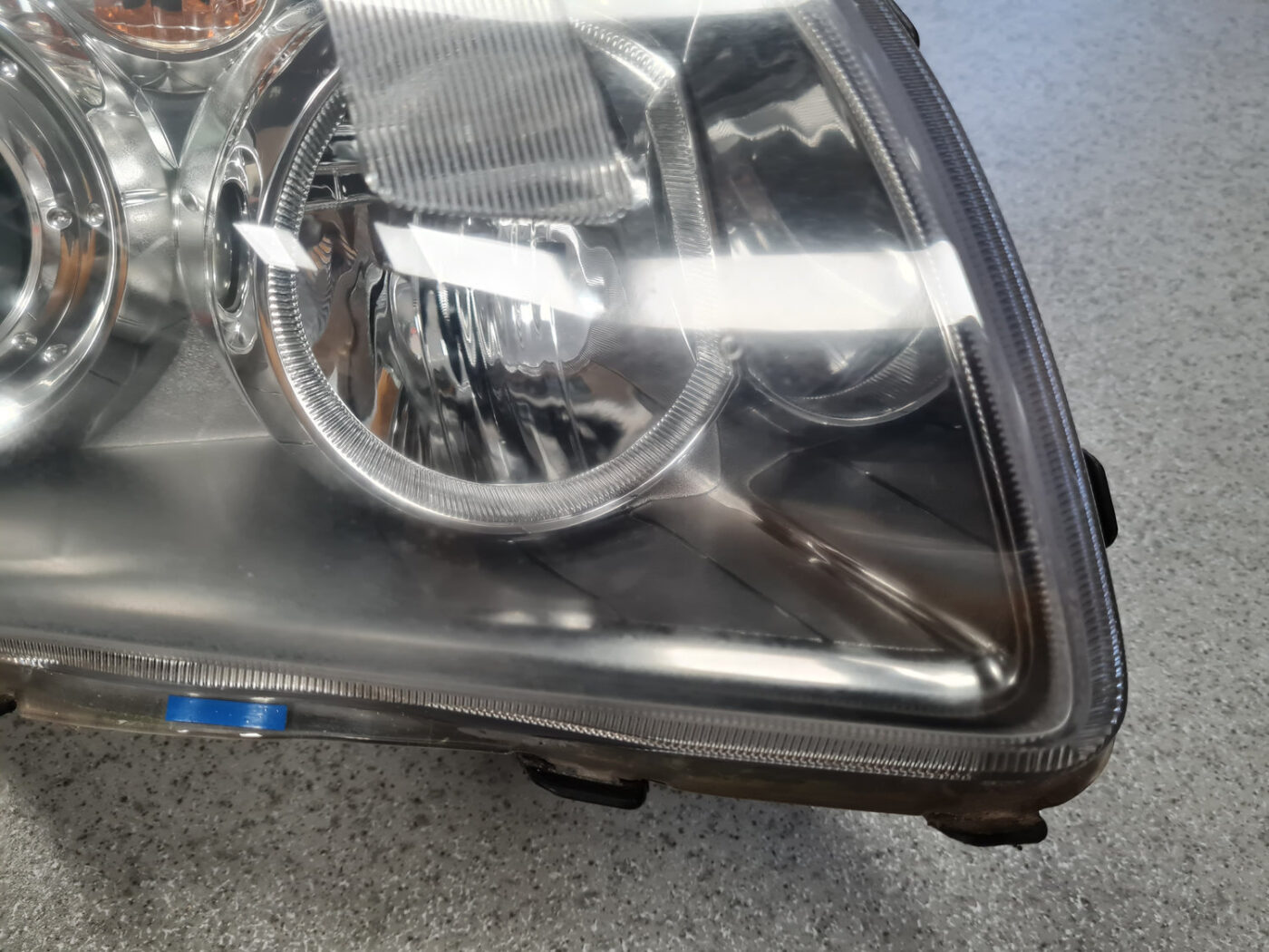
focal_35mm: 26
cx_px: 634
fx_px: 953
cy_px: 476
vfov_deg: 53.1
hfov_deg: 67.3
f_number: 1.8
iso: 250
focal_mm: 5.4
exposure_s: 1/100
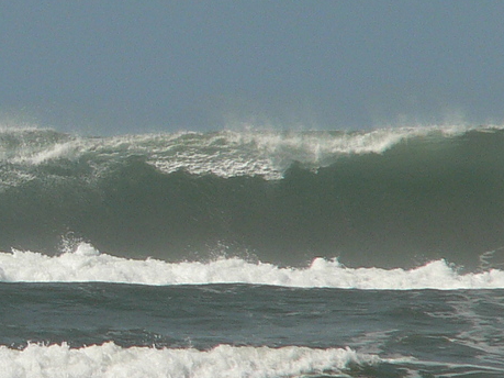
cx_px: -136
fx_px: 11310
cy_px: 179
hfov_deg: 2.5
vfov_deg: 1.9
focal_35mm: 777
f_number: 5.6
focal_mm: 37.1
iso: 80
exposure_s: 1/640
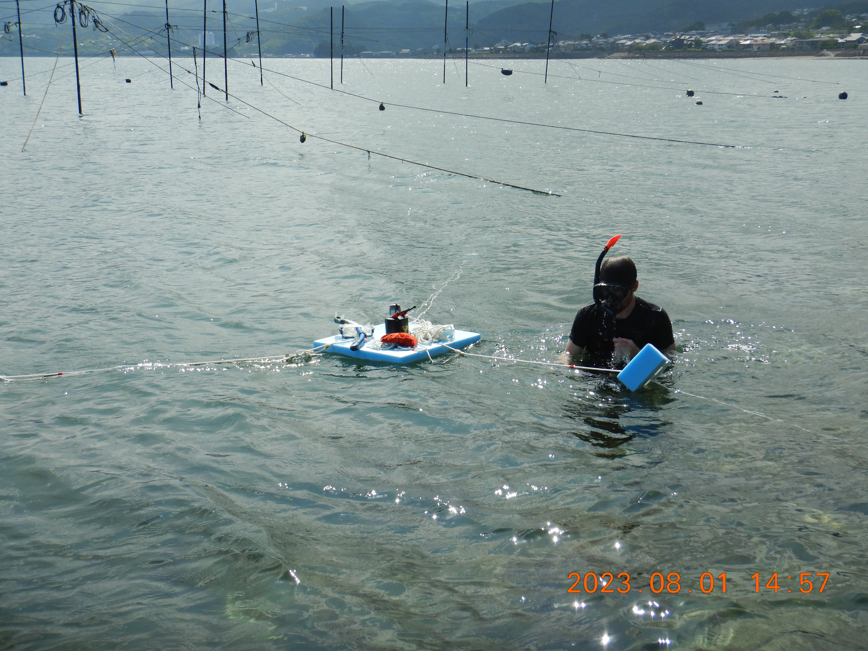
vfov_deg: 32.9
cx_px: 434
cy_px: 326
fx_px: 1103
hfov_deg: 42.9
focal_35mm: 44
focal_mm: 7.8
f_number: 4.3
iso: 125
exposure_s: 1/1500
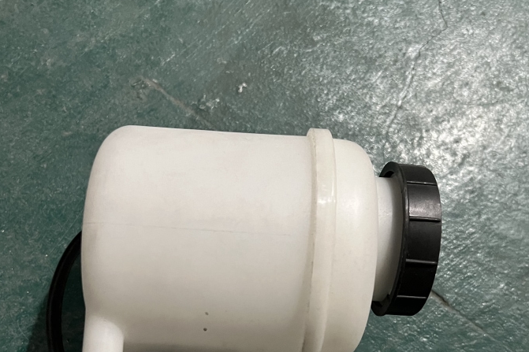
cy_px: 264
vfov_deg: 32.7
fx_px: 588
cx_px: 248
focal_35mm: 40
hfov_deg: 48.4
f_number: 1.5
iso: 500
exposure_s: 1/33
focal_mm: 5.7
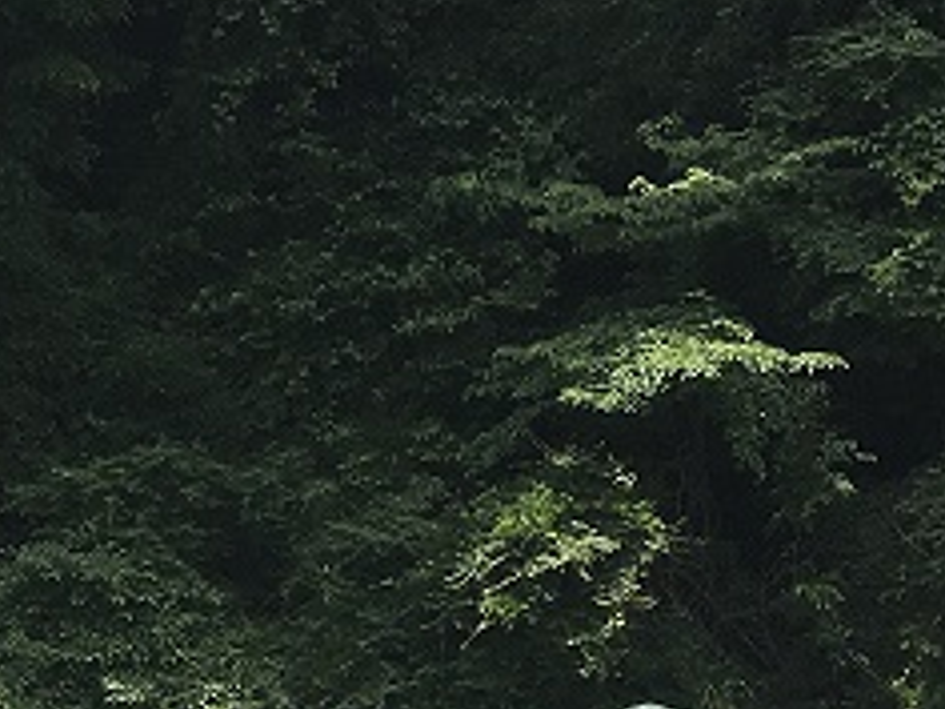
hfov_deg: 15.0
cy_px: 857
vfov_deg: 11.7
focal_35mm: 124
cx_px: -344
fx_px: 3385
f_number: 2.2
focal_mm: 4.15
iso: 25
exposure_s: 1/1637
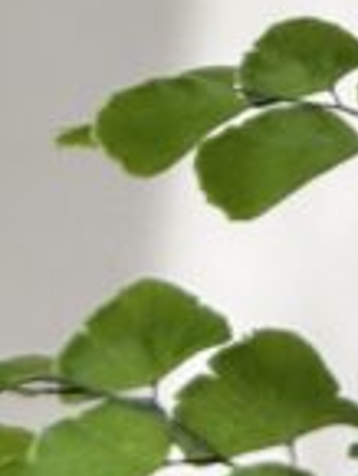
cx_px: 496
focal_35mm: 176
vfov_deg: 10.8
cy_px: -248
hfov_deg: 8.3
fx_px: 2423
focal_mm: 6.76
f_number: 1.78
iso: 64
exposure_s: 1/522
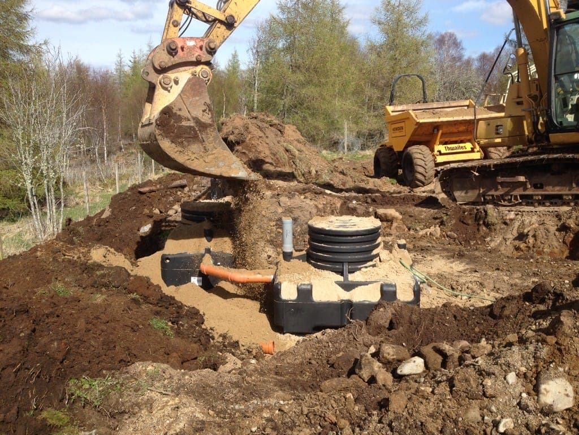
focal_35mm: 35
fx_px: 585
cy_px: 218
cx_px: 290
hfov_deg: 52.6
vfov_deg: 40.7
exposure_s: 1/1416
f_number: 2.4
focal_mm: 4.28
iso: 50
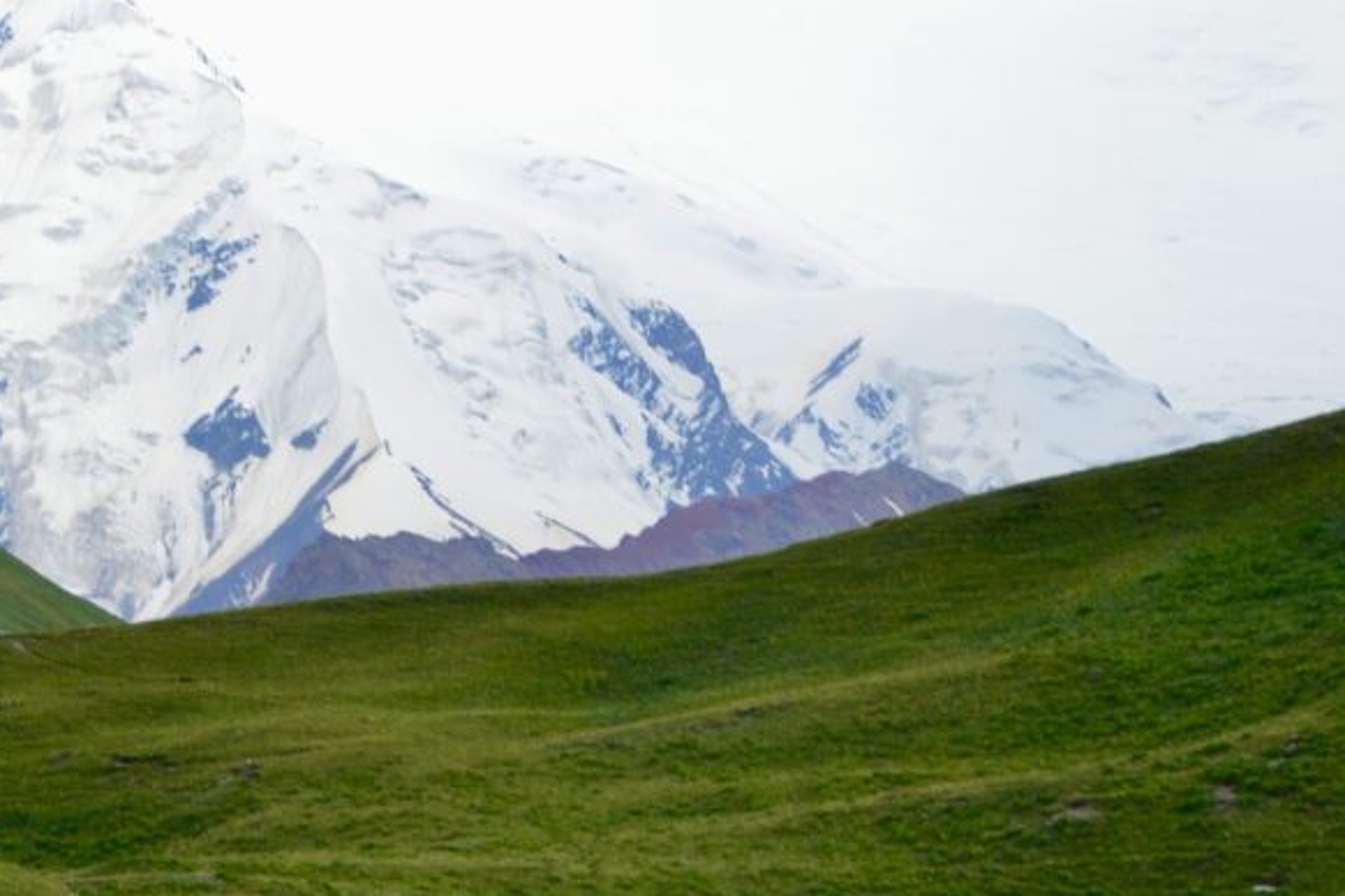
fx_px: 9372
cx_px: 337
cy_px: 597
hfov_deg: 8.2
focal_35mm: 251
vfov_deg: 5.5
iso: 100
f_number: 9
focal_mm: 95
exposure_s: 1/100
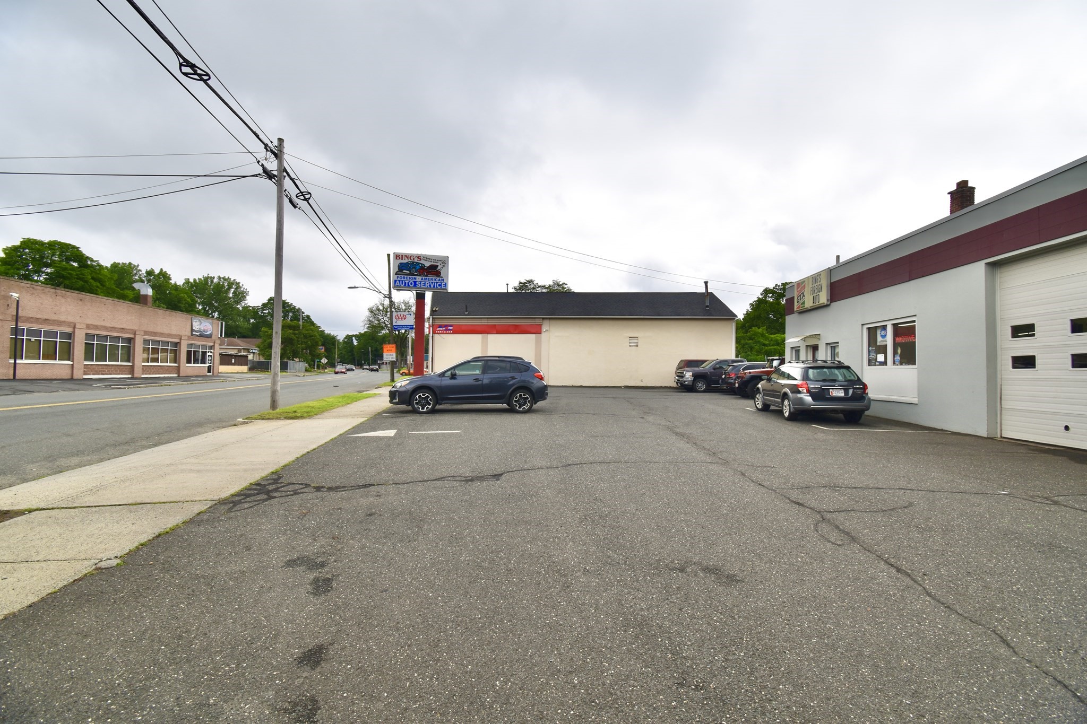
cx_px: 544
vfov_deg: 77.3
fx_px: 453
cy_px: 362
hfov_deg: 100.4
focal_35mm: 15
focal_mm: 10
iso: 100
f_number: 8
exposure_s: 1/250
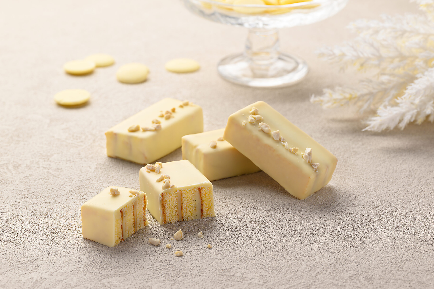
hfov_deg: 19.5
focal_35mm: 105
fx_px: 1266
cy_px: 144
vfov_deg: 13.0
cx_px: 217
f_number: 11
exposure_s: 1/125
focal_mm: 105
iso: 80
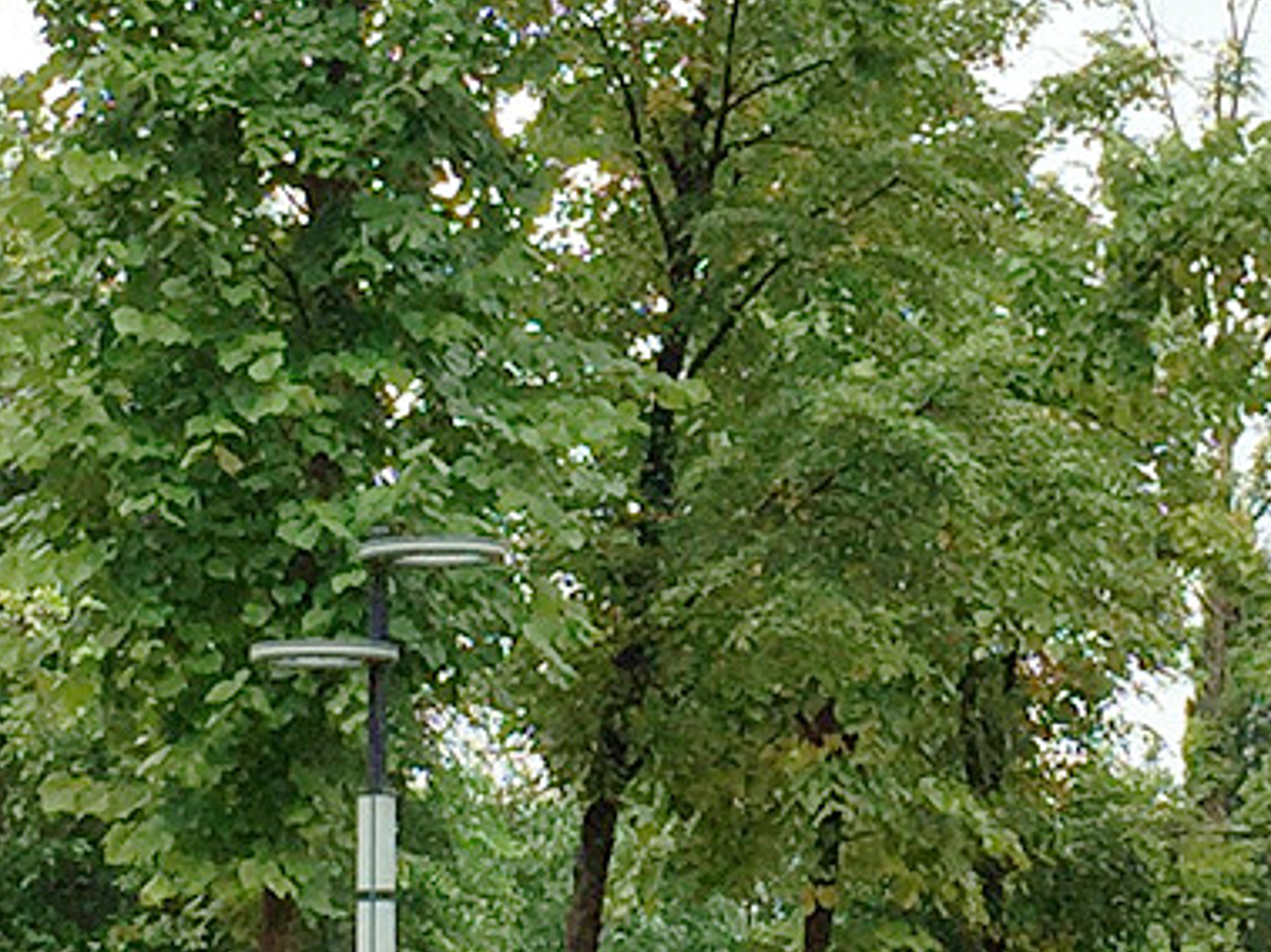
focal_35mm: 153
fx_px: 5616
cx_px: 979
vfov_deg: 9.7
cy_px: 114
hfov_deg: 12.9
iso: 32
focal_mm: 4.15
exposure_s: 1/898
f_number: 2.2
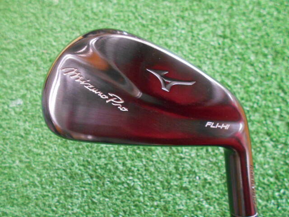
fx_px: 217
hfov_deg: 67.3
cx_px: 144
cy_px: 108
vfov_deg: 53.1
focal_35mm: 26
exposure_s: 1/40
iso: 800
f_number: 3.2
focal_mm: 4.6
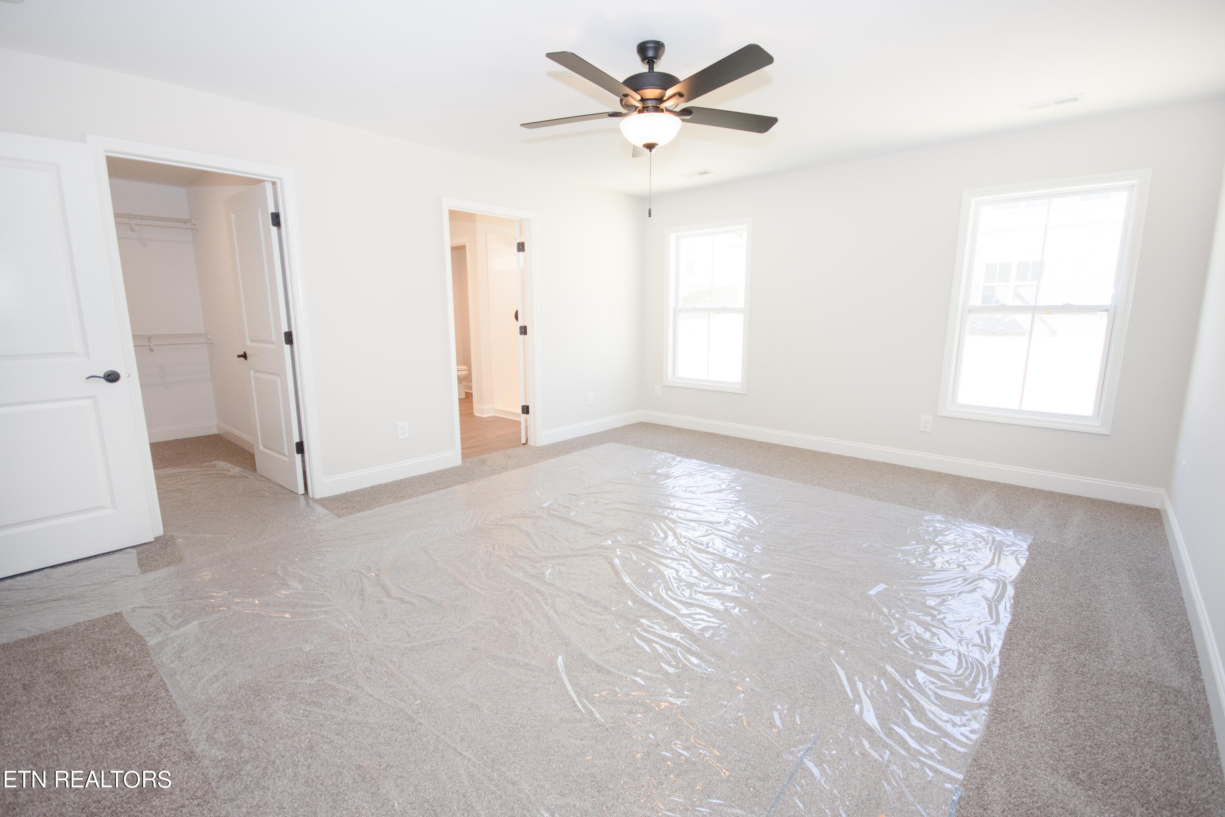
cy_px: 408
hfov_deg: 100.4
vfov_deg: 77.3
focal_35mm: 15
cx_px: 612
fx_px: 510
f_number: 4
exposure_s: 1/125
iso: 640
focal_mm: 10
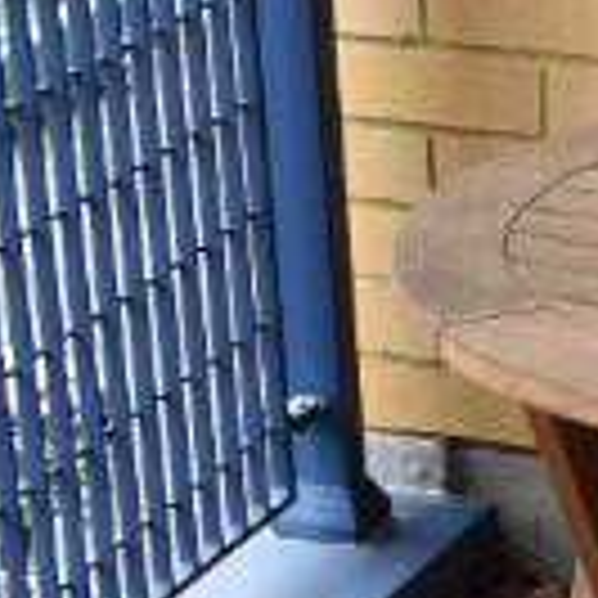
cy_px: 438
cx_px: 679
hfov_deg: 9.8
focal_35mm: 177
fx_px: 3459
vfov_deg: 9.9
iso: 400
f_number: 4
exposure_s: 1/60
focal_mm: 18
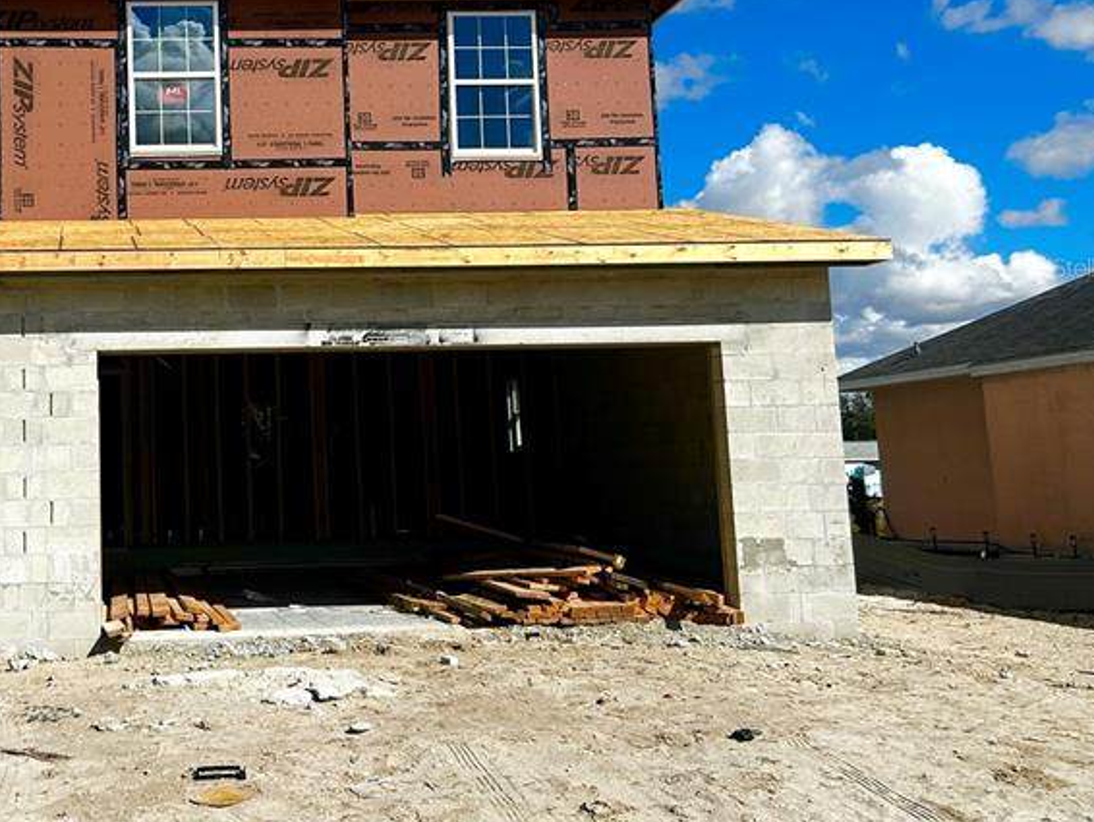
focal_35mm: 47
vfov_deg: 30.6
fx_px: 1486
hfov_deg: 38.5
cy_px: 267
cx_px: 180
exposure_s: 1/6579
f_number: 1.5
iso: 50
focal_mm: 5.7
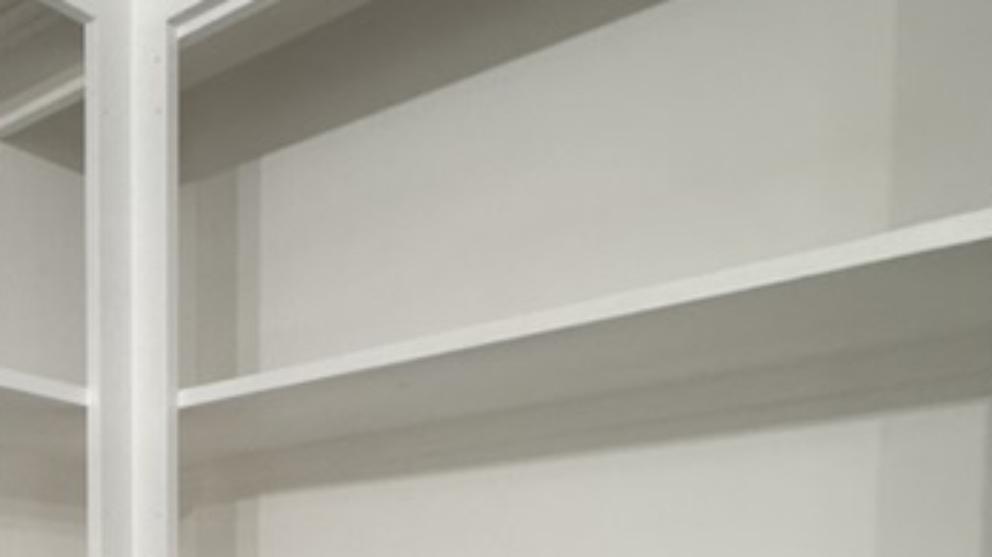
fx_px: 1183
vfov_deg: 23.1
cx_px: 189
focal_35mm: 45
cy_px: 754
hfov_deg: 43.2
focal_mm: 2.22
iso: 200
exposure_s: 1/60
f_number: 2.2
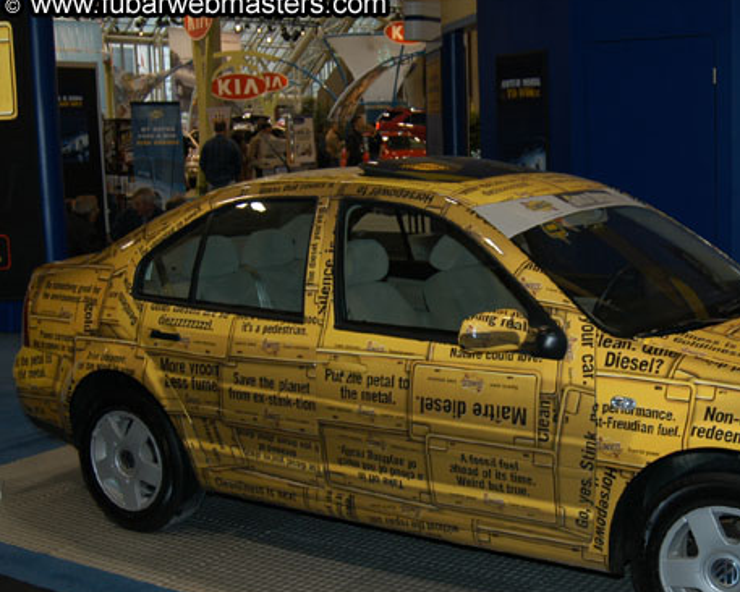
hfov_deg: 36.7
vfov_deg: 30.2
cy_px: 327
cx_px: 521
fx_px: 1096
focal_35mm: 50
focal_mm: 24
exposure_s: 1/60
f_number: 5
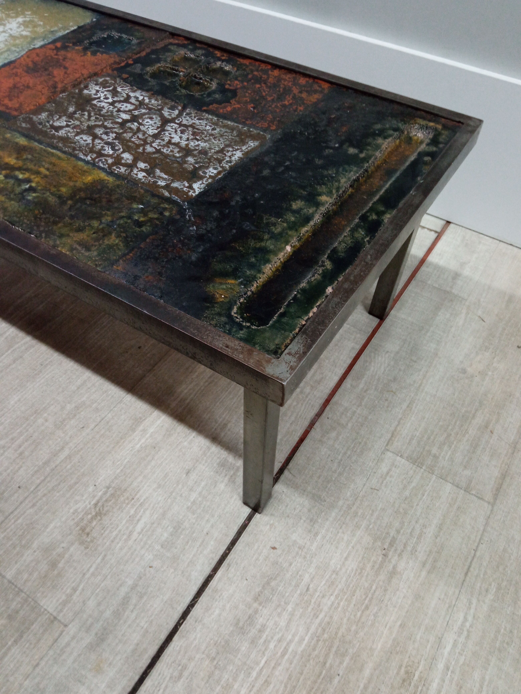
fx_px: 542
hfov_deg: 51.4
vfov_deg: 65.3
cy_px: 347
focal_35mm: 27
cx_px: 260
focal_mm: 3.79
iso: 793
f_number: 2.2
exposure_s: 1/25
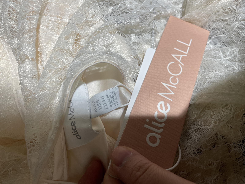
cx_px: 122
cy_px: 92
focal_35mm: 26
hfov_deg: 67.3
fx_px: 184
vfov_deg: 53.1
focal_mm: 4.2
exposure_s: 1/100
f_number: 1.6
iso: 100
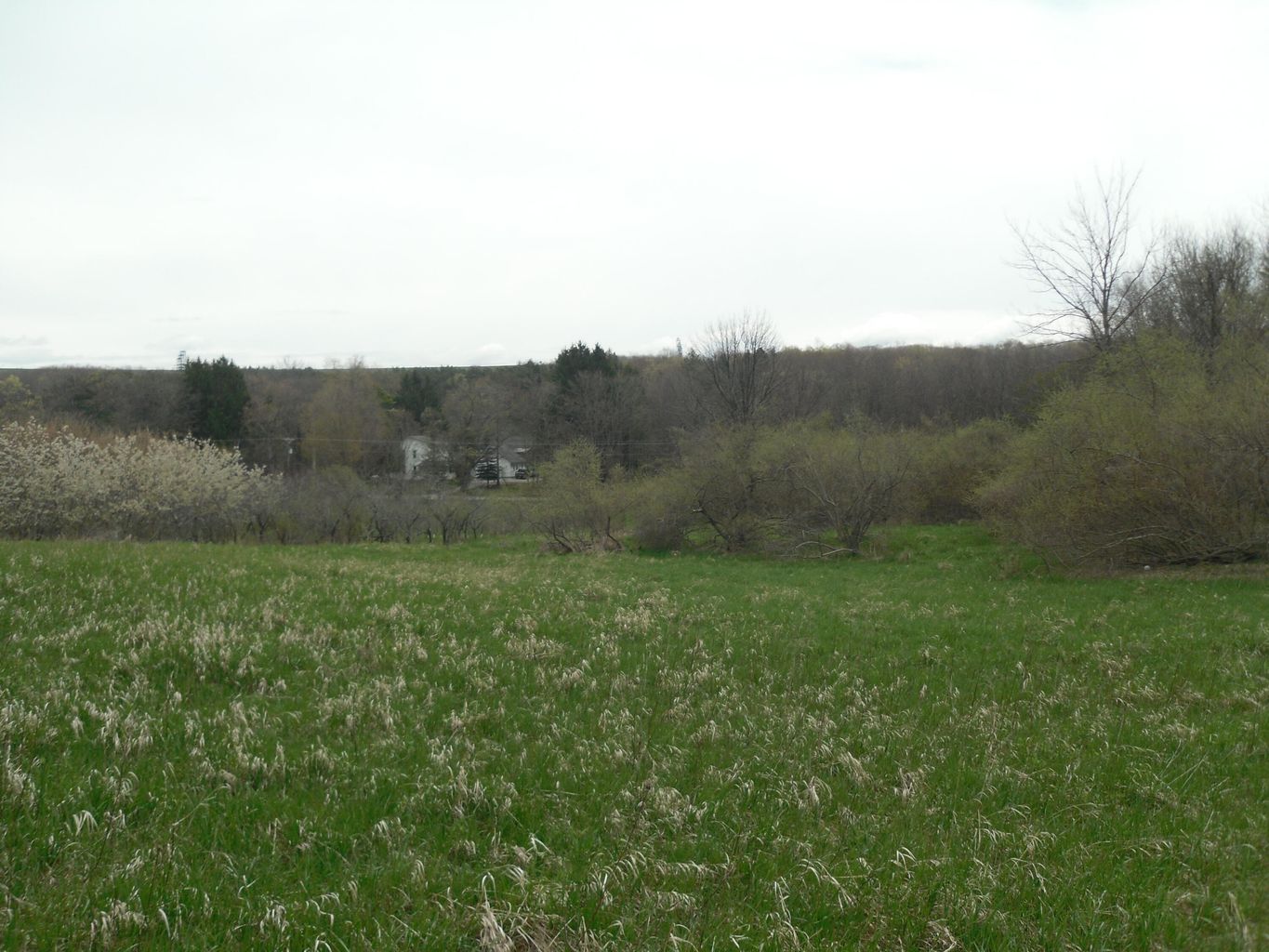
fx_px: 1247
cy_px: 476
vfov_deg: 41.8
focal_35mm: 34
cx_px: 634
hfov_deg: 54.0
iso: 80
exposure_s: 1/206
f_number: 8.1
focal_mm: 6
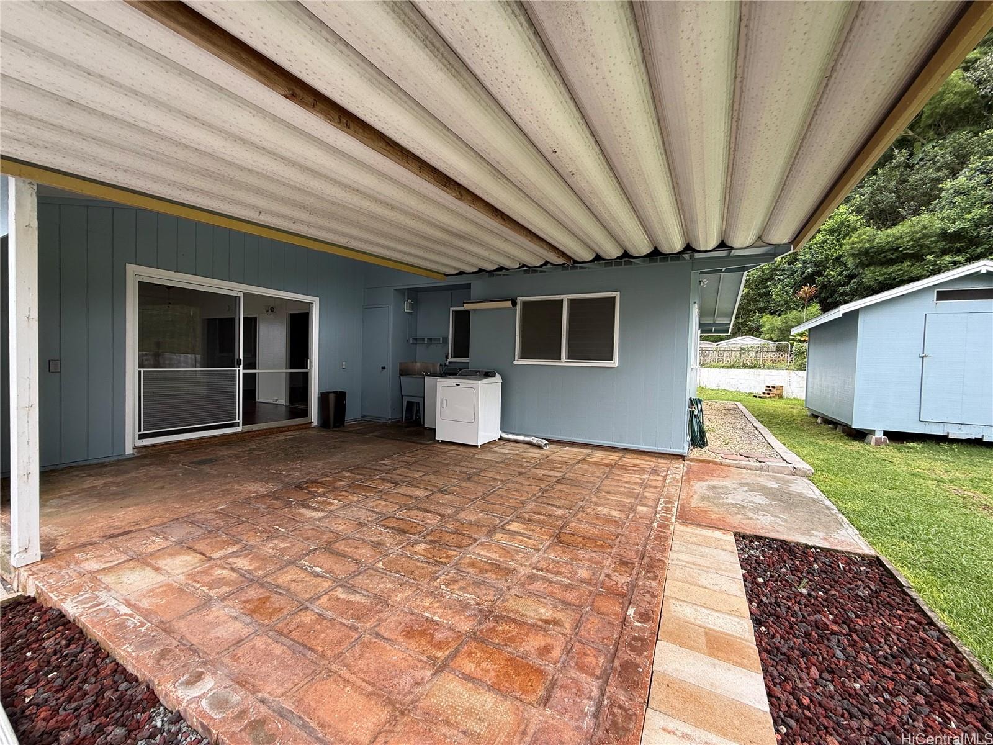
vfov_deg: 85.7
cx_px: 496
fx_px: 402
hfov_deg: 102.1
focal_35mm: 14
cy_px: 372
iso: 50
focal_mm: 2.22
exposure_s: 1/178
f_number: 2.2
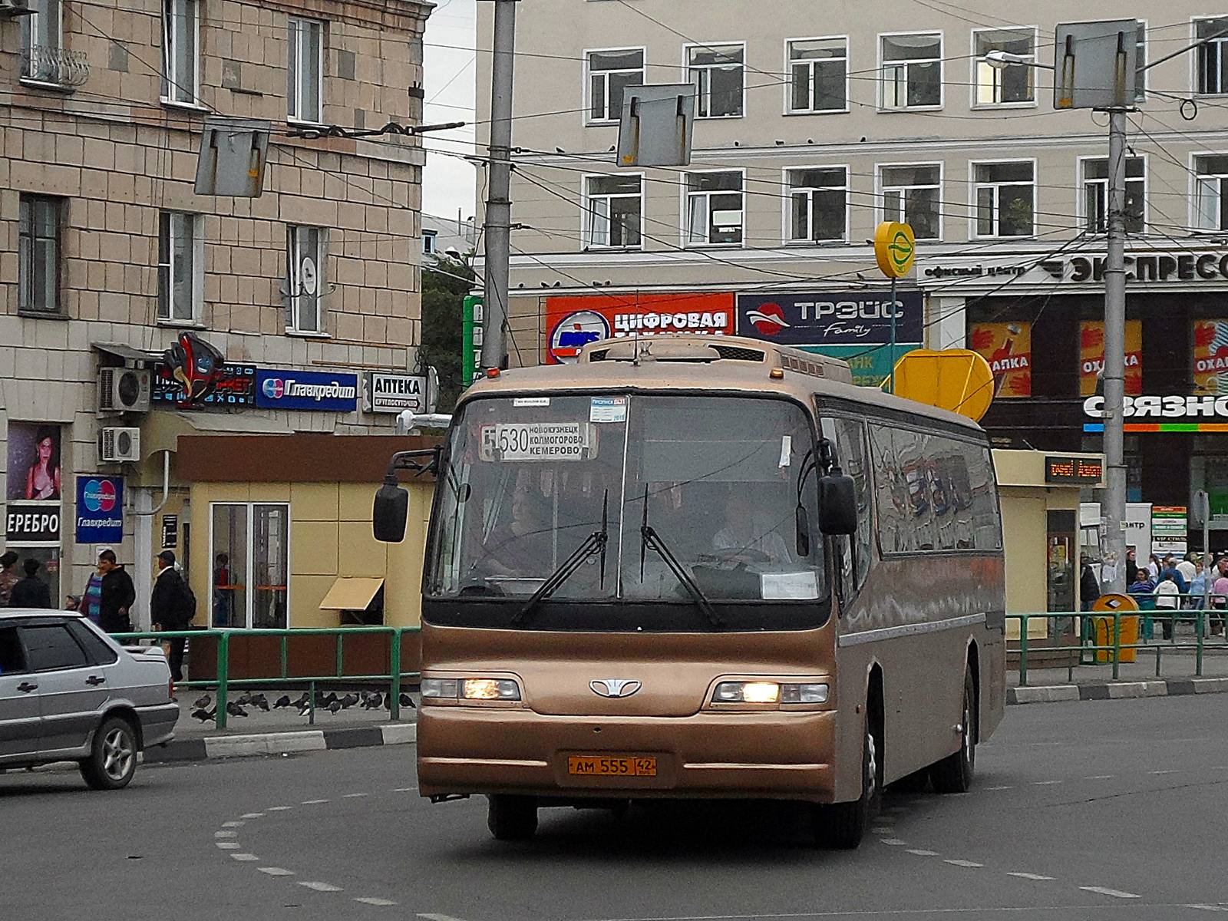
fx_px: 1916
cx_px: 614
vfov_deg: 27.0
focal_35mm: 54
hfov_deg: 35.5
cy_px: 460
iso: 80
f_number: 3.6
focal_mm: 9.7
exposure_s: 1/180
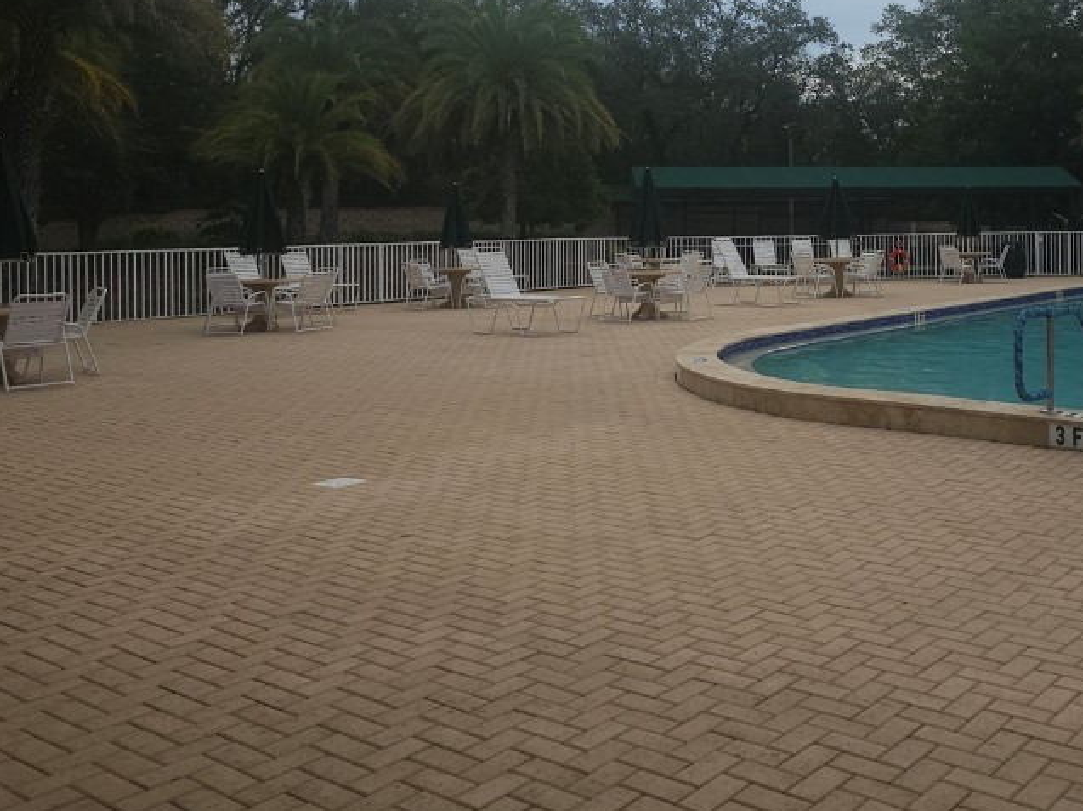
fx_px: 1157
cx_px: 809
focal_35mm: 37
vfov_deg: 37.8
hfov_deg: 48.3
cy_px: 221
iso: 10
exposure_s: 1/772
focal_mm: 6.3
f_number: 1.7
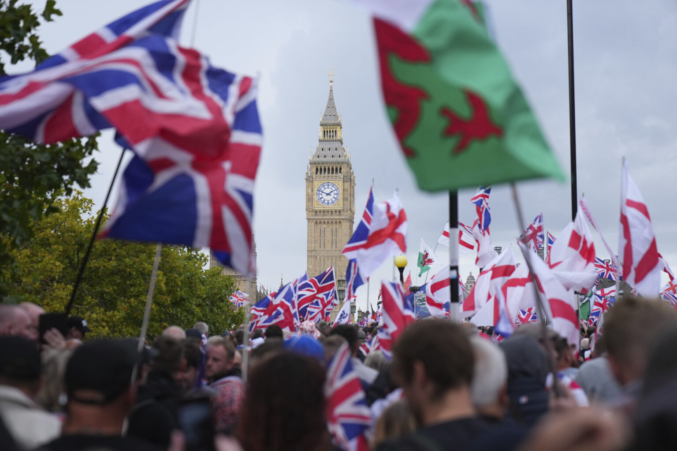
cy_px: 226
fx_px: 1316
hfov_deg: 28.8
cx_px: 338
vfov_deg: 19.5
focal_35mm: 70
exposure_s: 1/3200
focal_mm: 70
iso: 640
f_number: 2.8
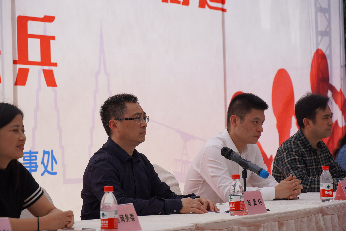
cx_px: 173
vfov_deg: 10.6
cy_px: 116
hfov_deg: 15.9
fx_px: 1240
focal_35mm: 129
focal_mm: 86
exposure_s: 1/250
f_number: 6.3
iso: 100
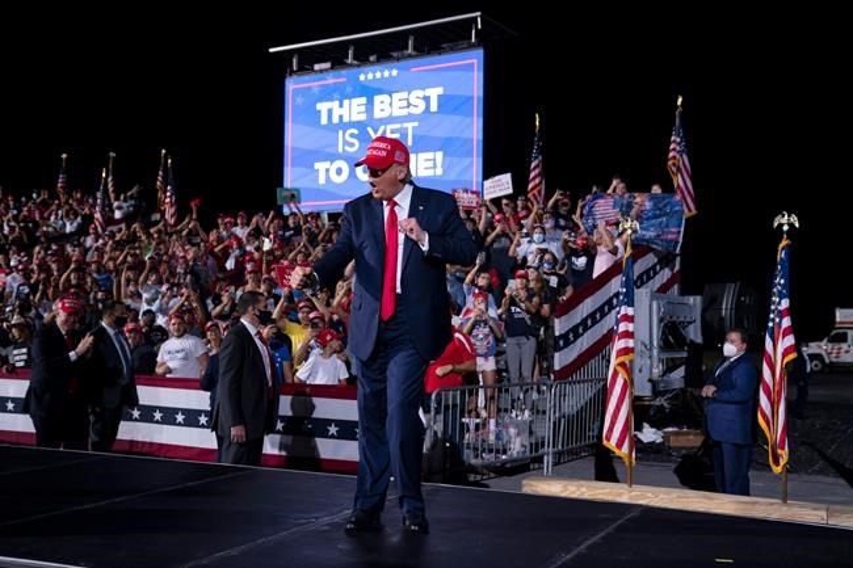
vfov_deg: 34.2
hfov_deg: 49.6
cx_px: 426
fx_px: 924
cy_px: 284
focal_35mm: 39
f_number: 3.5
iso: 1600
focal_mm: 39
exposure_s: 1/400
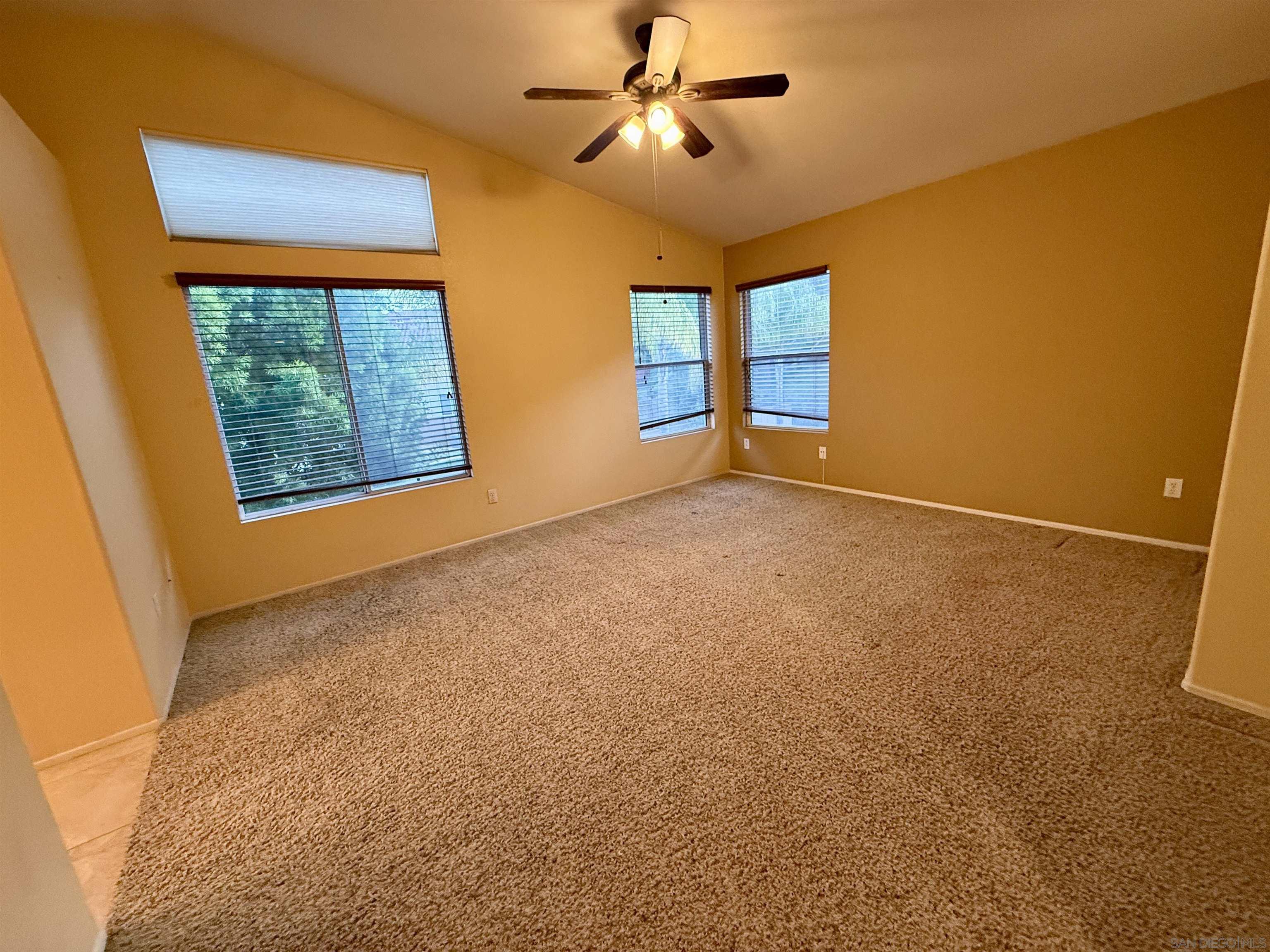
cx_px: 635
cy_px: 476
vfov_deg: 85.7
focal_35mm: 14
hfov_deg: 102.1
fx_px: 514
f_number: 2.2
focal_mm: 2.22
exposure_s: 1/60
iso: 400
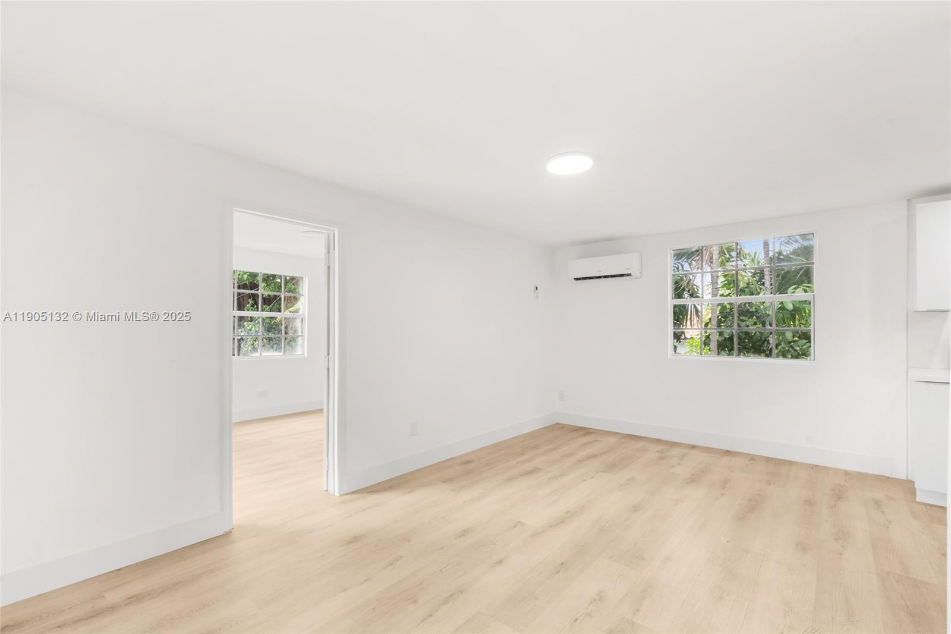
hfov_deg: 96.7
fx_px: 423
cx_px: 476
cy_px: 317
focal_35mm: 16
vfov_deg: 73.7
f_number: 13
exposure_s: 1/3
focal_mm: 16
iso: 250
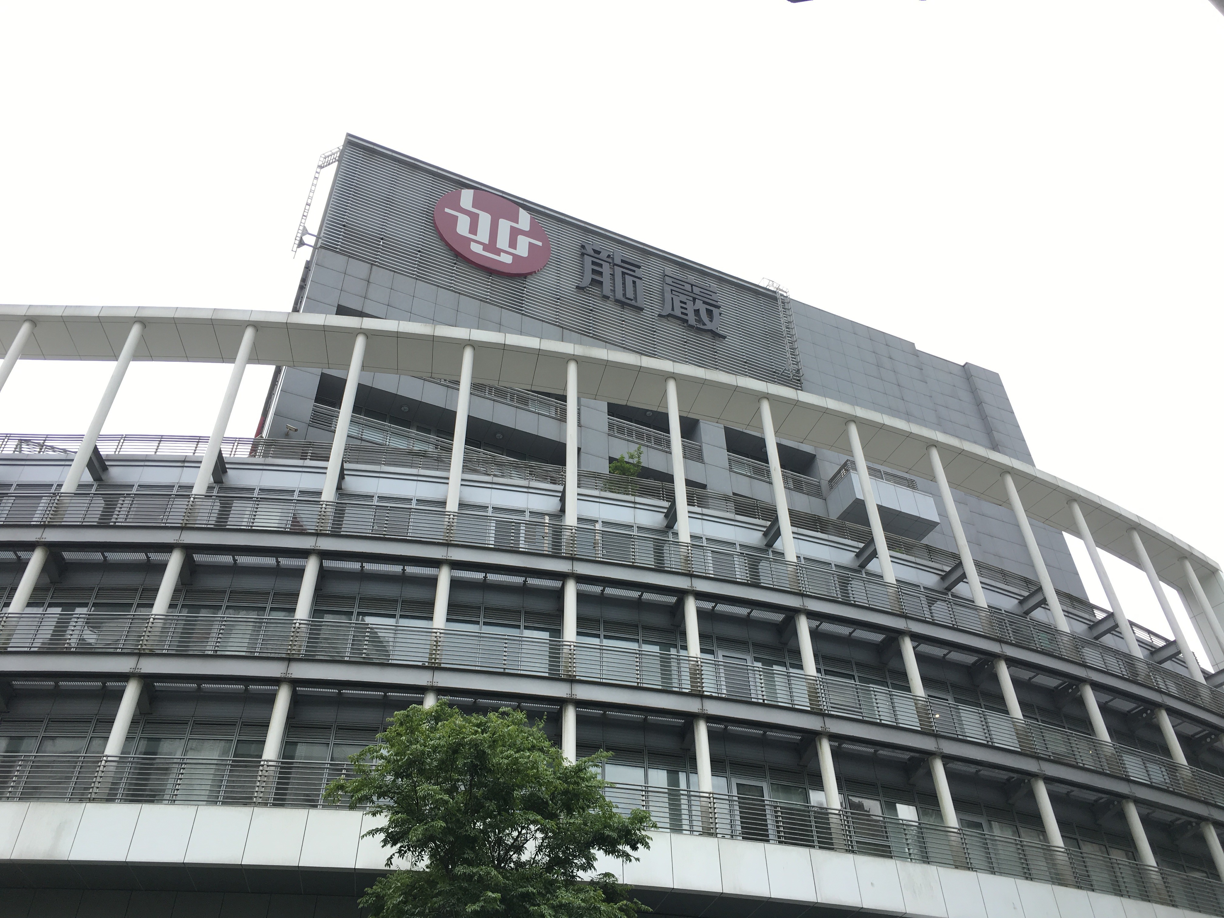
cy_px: 459
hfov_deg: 61.7
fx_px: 1025
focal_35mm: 29
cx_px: 612
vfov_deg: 48.2
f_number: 2.2
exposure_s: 1/516
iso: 25
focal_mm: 4.15
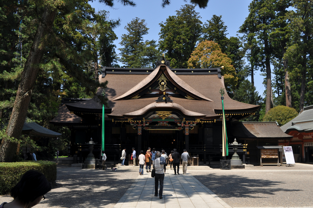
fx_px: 313
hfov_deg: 53.2
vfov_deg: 36.8
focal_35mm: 36
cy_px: 104
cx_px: 156
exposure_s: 1/200
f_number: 10
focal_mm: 24
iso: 200
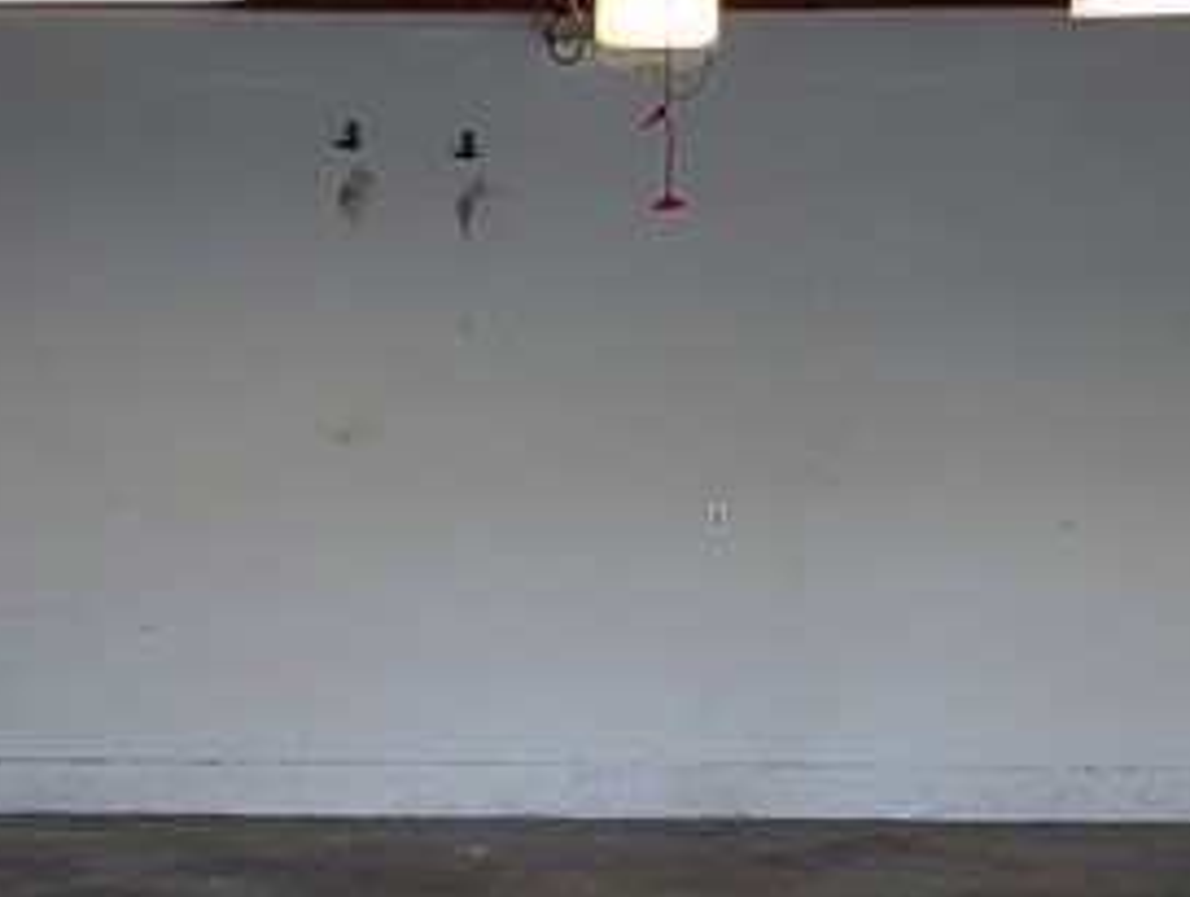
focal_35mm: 60
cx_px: 518
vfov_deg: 24.3
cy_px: 661
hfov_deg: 32.1
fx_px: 2066
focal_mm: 2.35
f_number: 2.2
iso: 65
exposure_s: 1/120
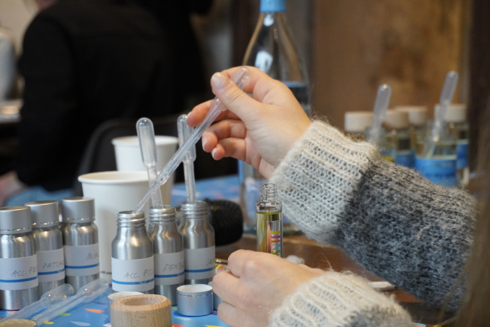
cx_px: 245
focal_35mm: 75
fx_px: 1021
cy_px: 164
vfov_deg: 18.2
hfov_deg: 27.0
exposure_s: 1/160
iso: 3200
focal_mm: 50
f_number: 5.6
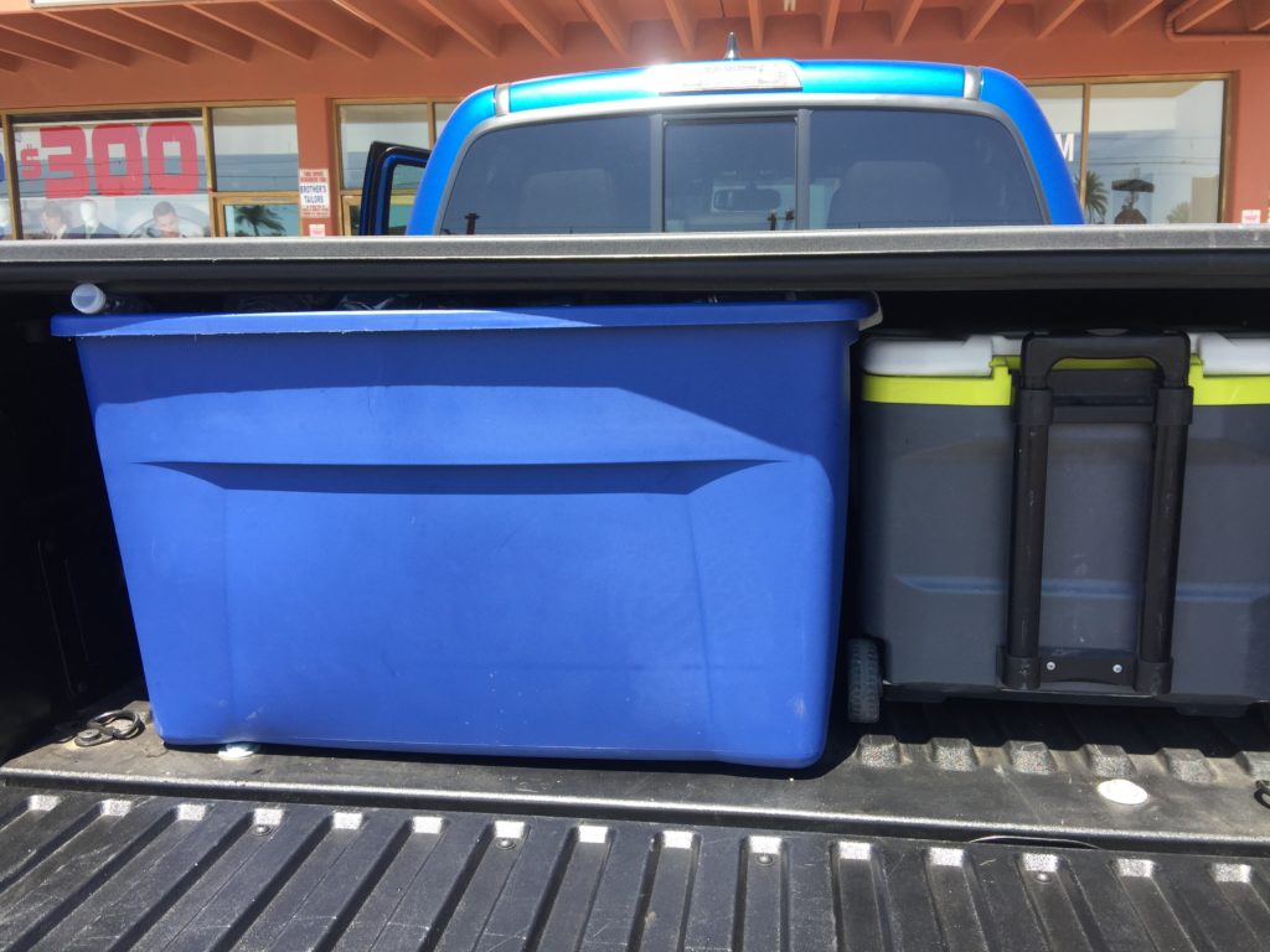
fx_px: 1064
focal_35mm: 29
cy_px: 476
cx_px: 635
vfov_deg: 48.2
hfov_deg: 61.7
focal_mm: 4.15
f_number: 2.2
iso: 32
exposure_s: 1/403
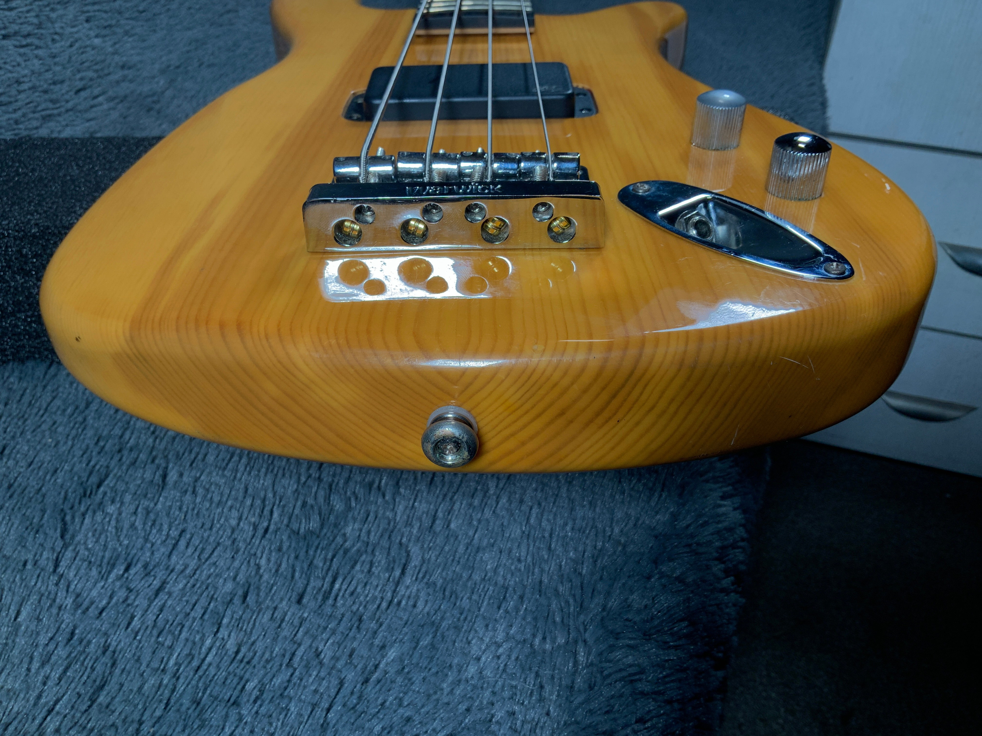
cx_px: 491
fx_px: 823
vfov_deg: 48.2
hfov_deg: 61.7
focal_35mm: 29
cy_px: 368
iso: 25
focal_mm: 3
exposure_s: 1/156
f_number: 1.8
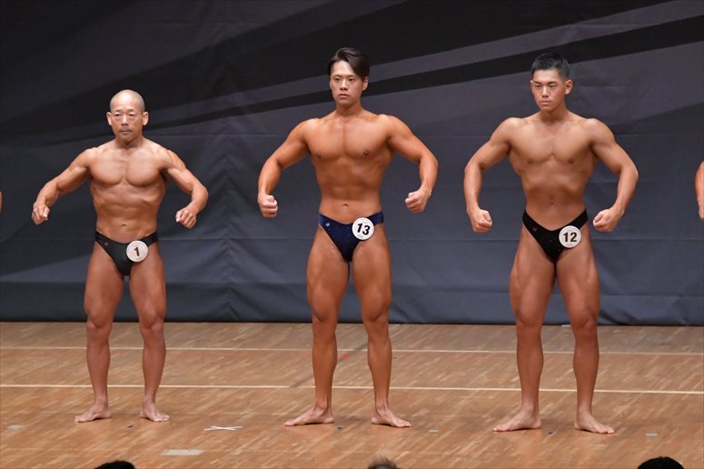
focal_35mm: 255
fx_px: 4984
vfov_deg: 5.4
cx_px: 352
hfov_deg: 8.1
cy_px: 234
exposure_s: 1/400
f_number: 5.6
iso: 6400
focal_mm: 170
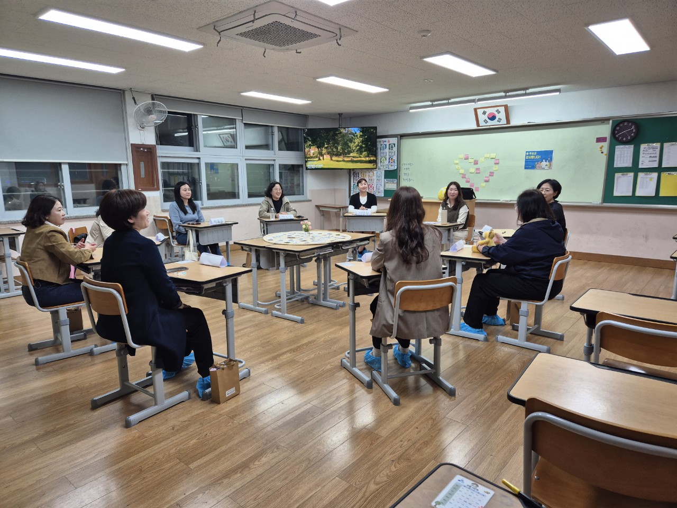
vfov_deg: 58.9
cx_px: 338
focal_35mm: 23
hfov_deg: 73.9
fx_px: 450
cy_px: 254
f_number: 1.8
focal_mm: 5.4
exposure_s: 1/120
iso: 80
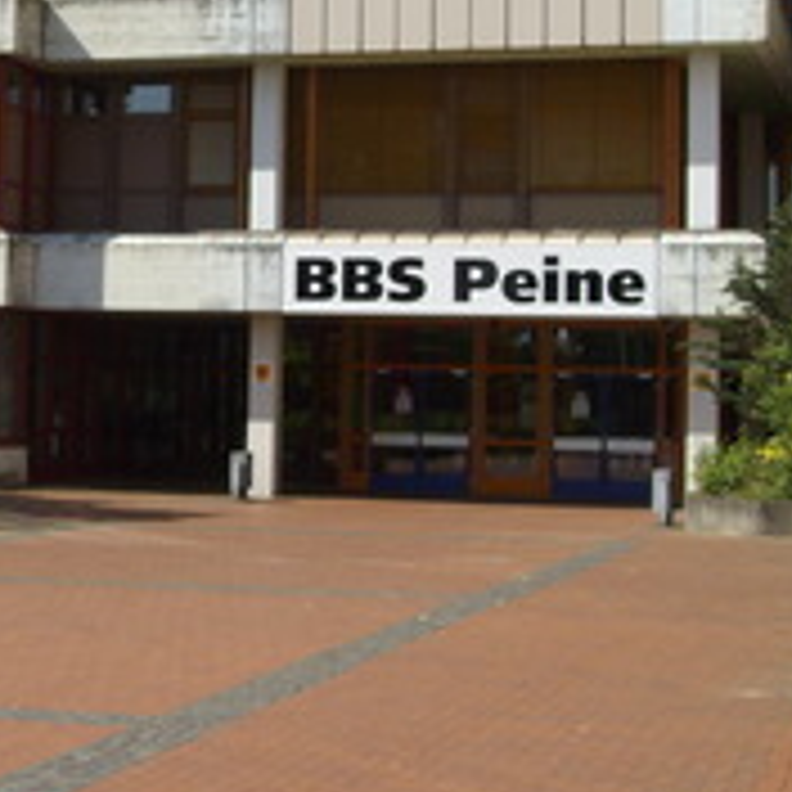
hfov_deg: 19.5
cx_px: 54
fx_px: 2252
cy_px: 122
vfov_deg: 19.7
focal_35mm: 87
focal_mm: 6
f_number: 4.8
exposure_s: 1/500
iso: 80
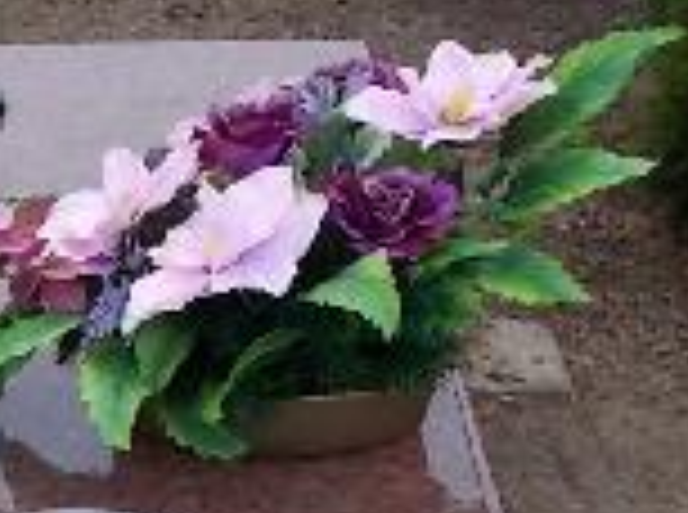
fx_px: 2161
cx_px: -85
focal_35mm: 109
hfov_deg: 17.4
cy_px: 544
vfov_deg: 13.3
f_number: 3.2
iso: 80
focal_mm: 4.6
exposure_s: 1/60
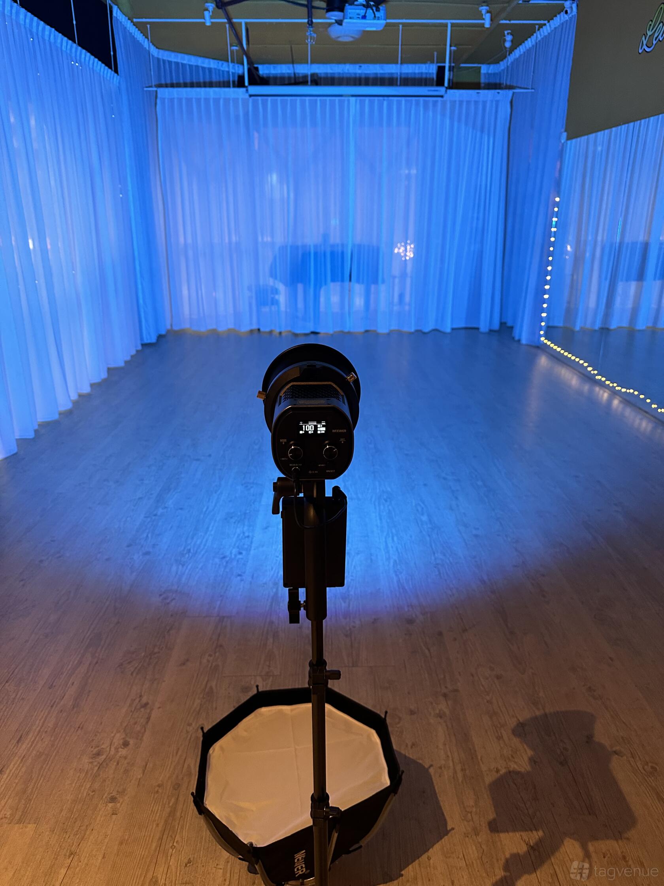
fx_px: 614
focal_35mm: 24
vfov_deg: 71.6
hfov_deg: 56.8
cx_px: 332
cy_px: 443
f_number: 1.78
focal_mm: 6.86
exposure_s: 1/50
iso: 400
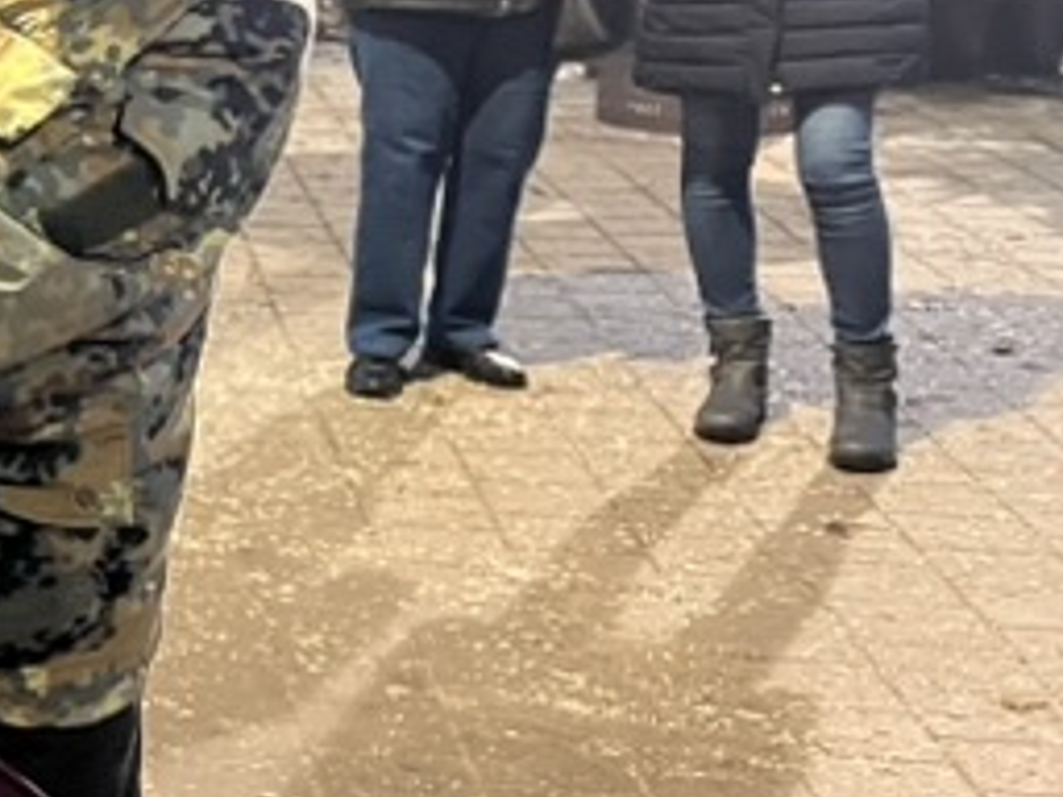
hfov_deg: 15.7
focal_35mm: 104
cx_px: -926
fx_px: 3194
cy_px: 274
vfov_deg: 14.2
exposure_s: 1/33
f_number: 1.5
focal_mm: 5.7
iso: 400
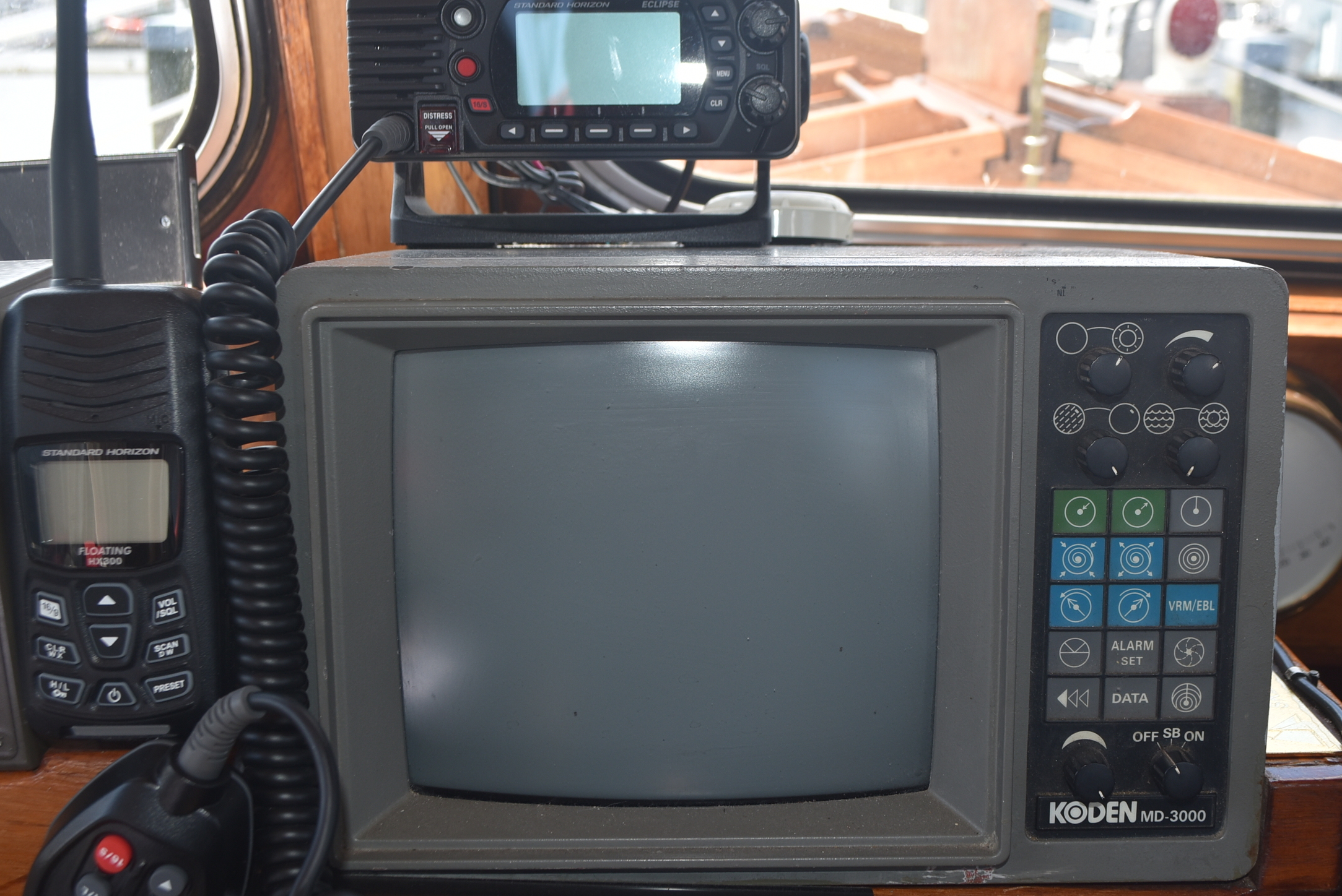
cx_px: 745
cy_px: 453
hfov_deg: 43.5
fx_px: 1679
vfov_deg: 29.9
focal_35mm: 45
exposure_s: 1/125
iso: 160
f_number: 5.6
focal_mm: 26
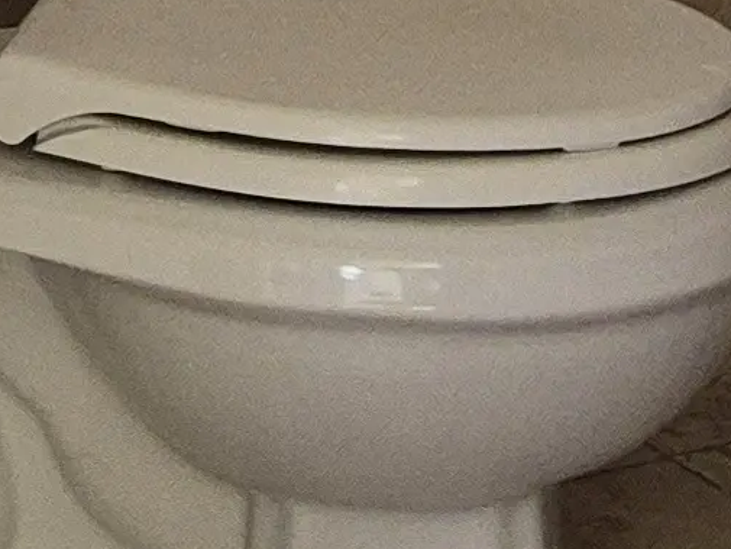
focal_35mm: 103
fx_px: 2176
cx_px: -201
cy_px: -513
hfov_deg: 17.9
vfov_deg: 12.7
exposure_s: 1/60
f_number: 2.2
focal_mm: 2.2
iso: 800
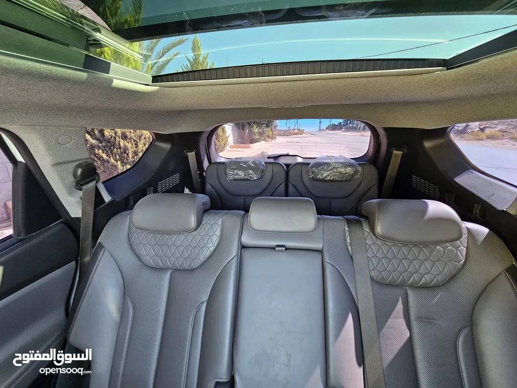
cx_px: 258
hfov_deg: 106.2
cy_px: 194
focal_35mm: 13
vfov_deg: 89.9
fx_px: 194
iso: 125
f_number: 2.2
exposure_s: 1/50
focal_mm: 2.2
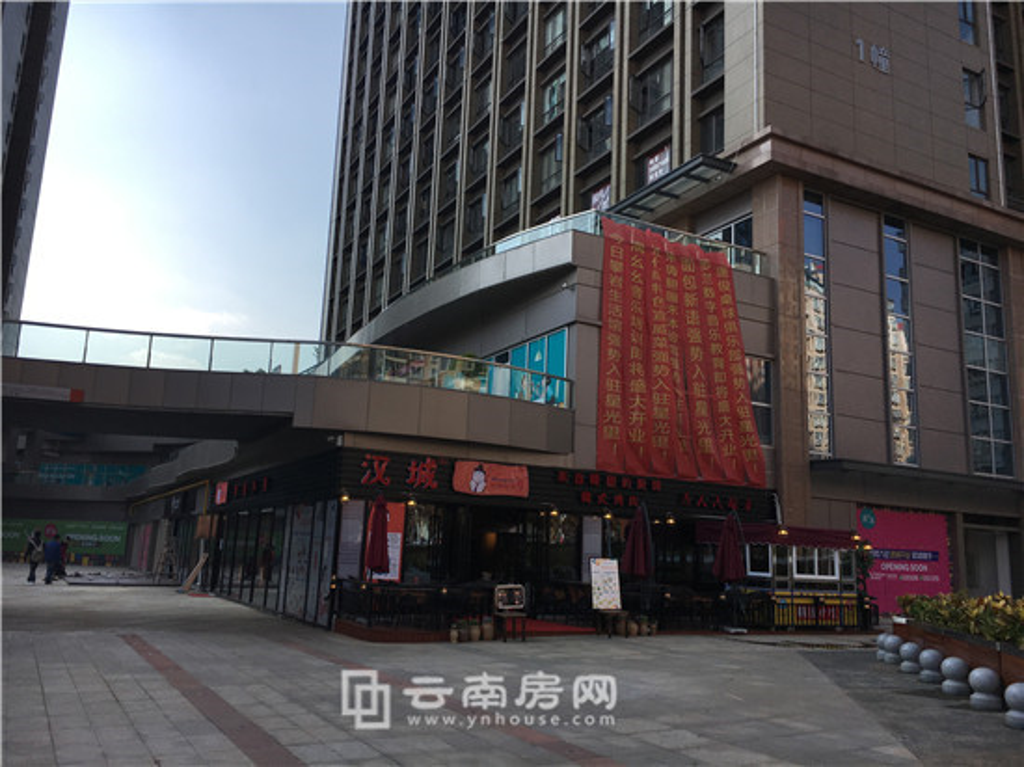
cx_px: 512
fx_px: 857
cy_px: 384
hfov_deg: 61.7
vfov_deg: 48.2
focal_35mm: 29
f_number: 2.2
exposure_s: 1/1748
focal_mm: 4.15
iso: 25
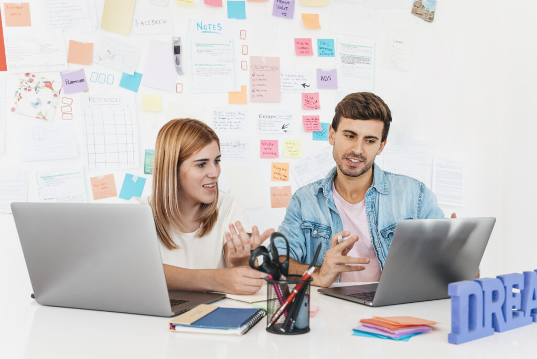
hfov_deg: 46.4
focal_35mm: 42
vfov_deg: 31.9
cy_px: 180
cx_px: 268
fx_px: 627
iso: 250
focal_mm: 42
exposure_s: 1/125
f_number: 5
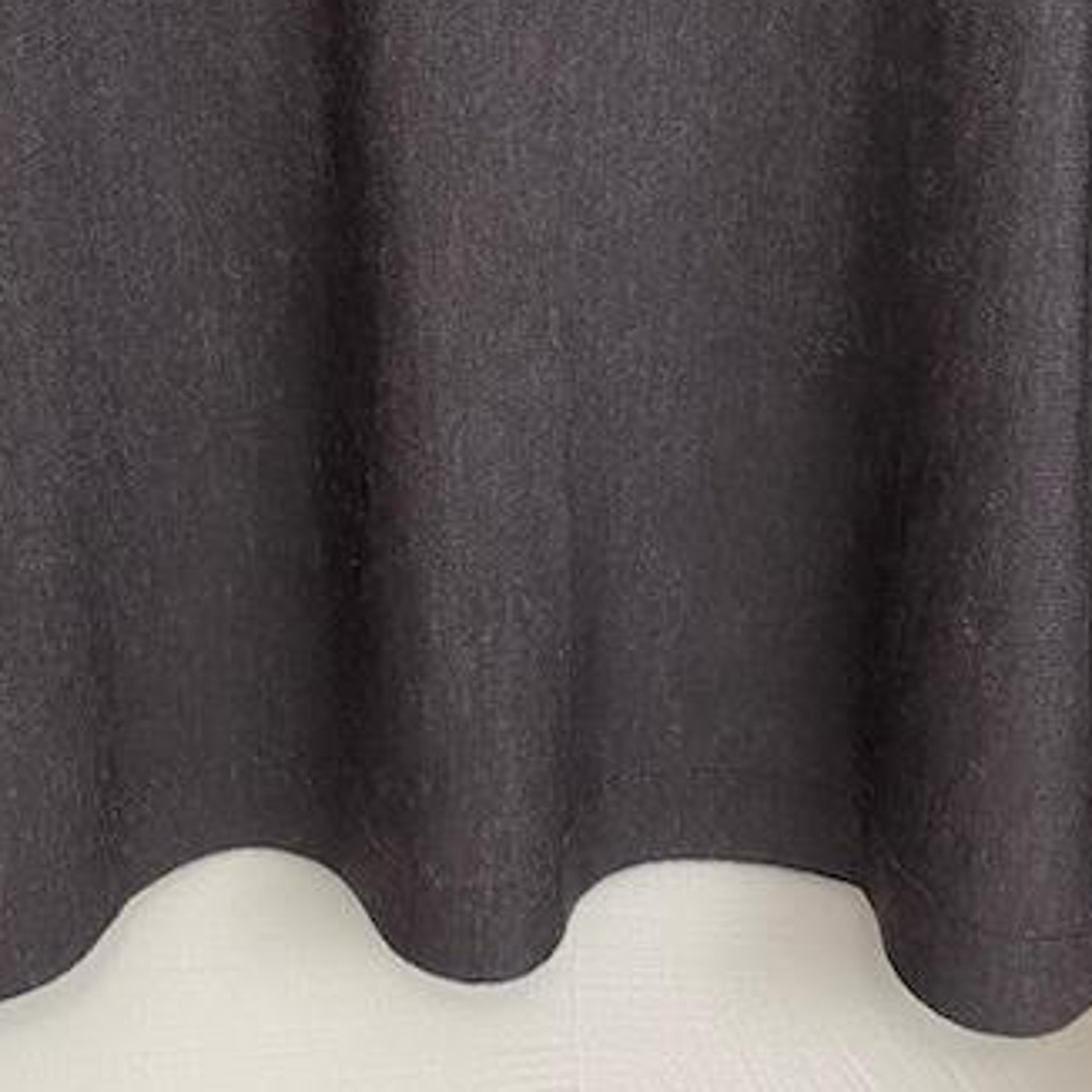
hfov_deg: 25.0
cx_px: 549
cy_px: -256
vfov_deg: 22.8
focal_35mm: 69
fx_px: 2463
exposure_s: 1/50
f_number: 1.8
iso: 80
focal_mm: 4.25
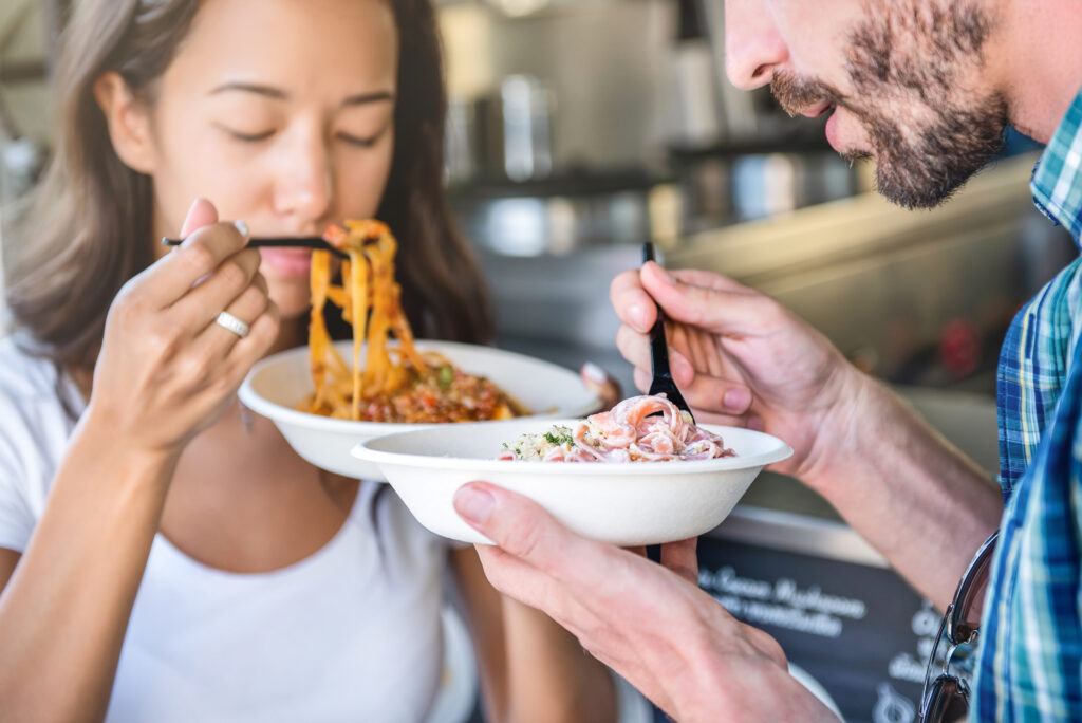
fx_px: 1985
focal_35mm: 66
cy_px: 362
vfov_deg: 20.6
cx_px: 541
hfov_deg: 30.5
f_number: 3.2
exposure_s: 1/200
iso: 200
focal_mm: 66
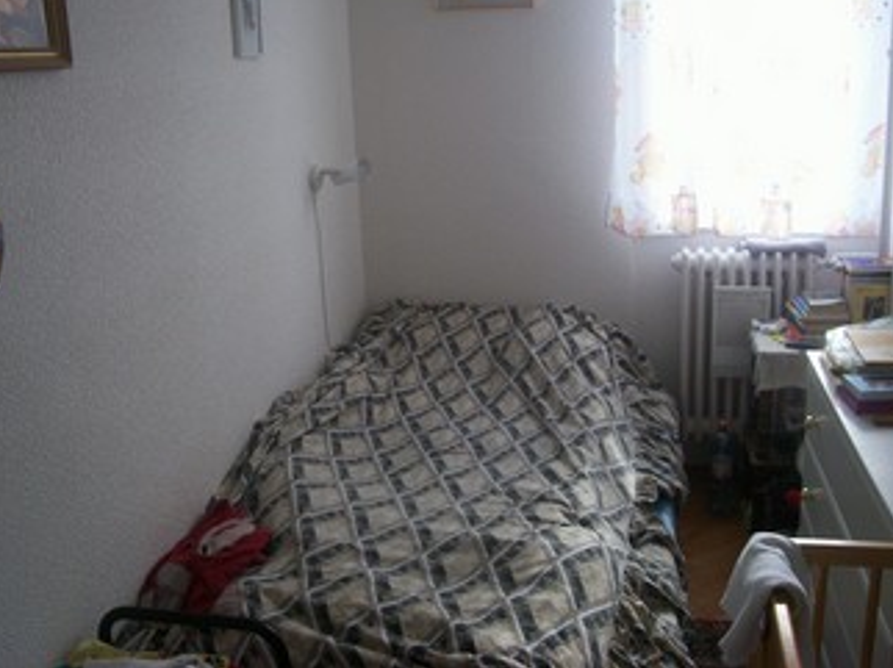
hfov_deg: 50.1
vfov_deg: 38.6
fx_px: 954
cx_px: 422
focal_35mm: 37
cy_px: 306
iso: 80
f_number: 2.7
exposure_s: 1/85.2
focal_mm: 5.6
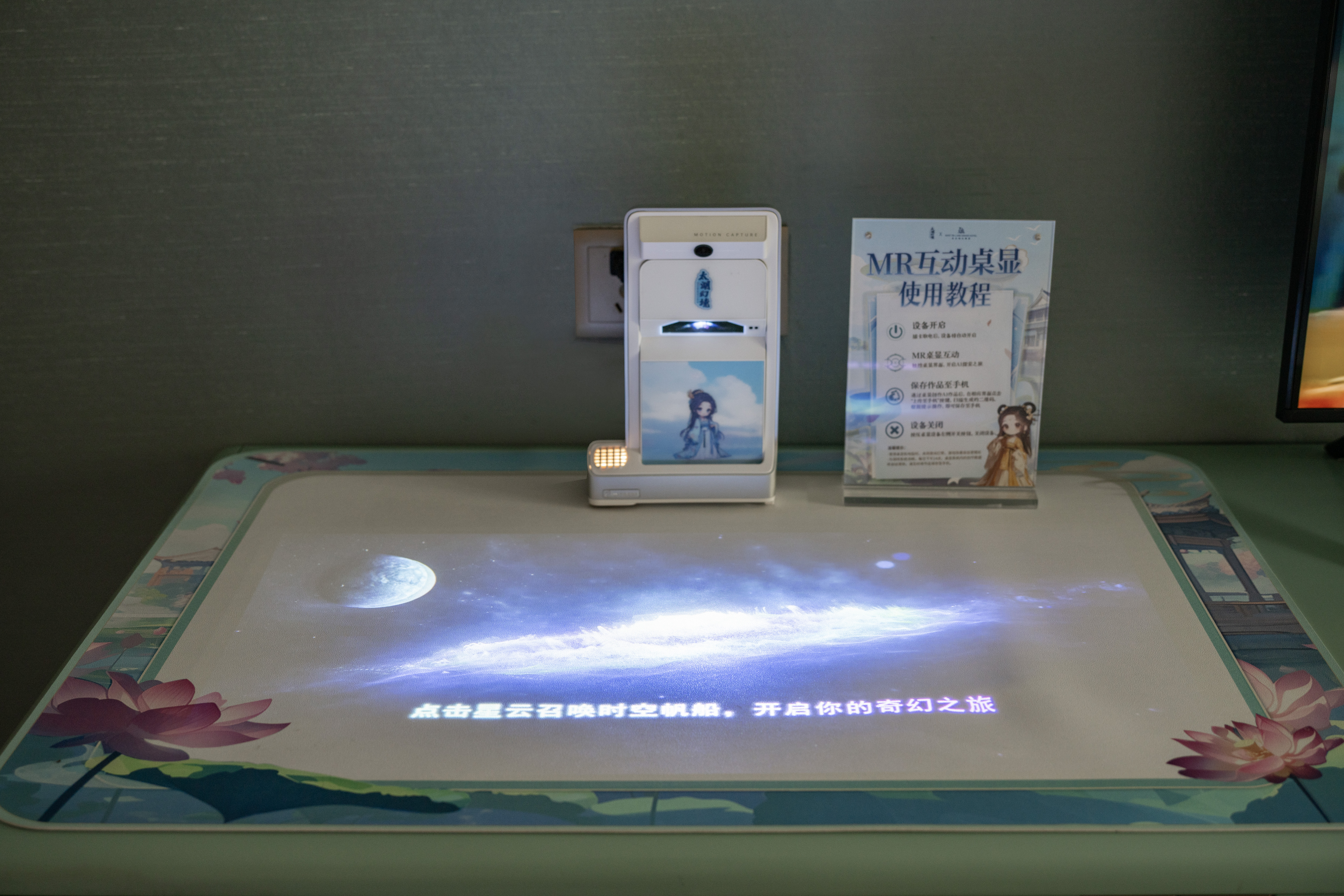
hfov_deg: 42.7
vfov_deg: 29.2
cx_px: 672
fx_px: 1717
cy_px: 448
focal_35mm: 46
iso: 200
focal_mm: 46
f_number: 4
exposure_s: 1/40
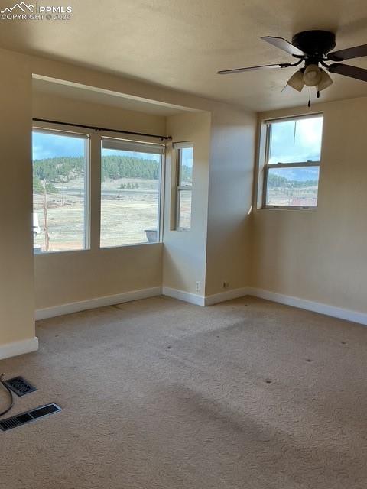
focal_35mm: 29
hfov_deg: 48.2
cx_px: 184
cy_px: 244
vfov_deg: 61.7
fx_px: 410
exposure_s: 1/158
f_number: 1.8
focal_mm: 3
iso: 25
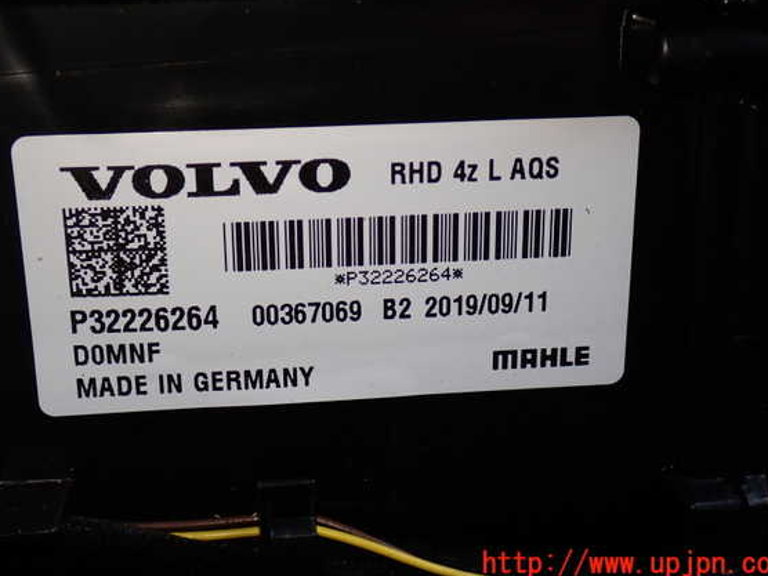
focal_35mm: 54
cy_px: 271
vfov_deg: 27.0
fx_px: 1198
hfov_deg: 35.5
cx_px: 380
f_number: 3.2
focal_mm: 9.01
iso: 200
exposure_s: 1/60
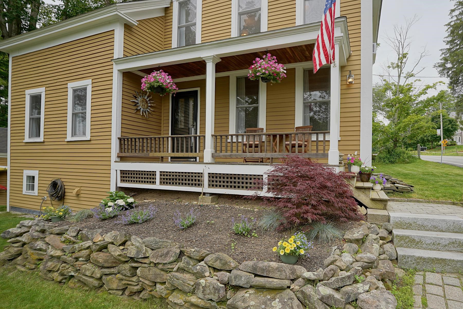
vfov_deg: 81.2
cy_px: 154
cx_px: 232
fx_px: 180
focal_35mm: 14
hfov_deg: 104.3
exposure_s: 1/125
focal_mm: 14
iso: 100
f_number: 5.6
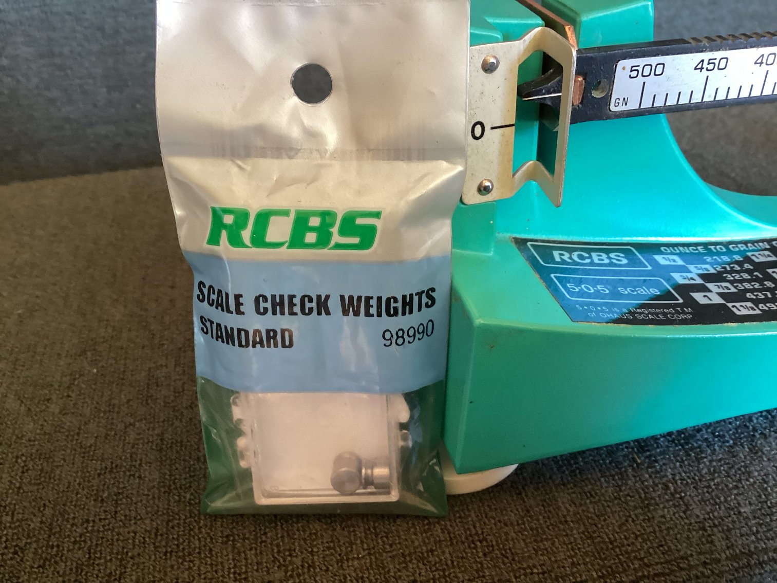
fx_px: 696
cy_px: 292
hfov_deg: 58.3
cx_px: 388
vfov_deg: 45.4
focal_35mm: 31
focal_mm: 3.3
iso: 200
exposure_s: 1/50
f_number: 2.4
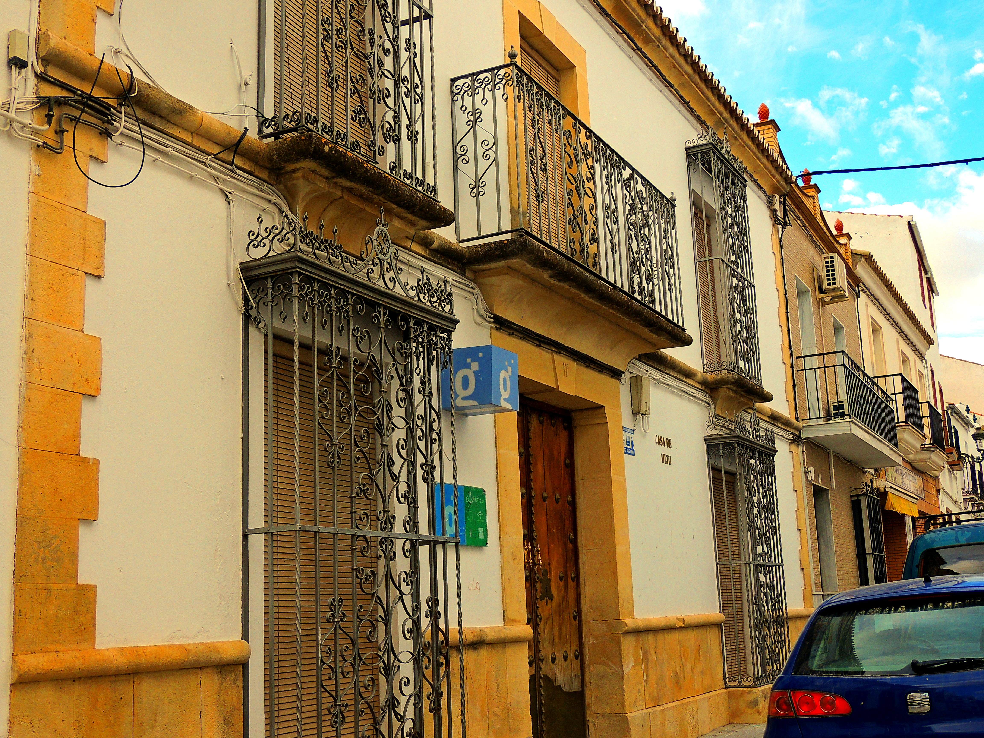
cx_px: 492
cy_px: 369
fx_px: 1222
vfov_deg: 33.6
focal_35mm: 43
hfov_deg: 43.9
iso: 100
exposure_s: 1/640
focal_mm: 7.6
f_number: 3.4
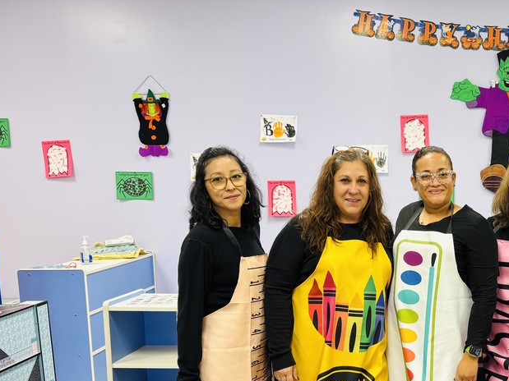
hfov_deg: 41.8
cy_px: 282
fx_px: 632
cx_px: 414
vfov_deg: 33.0
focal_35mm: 43
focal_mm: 5.96
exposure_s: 1/60
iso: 100
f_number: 1.6
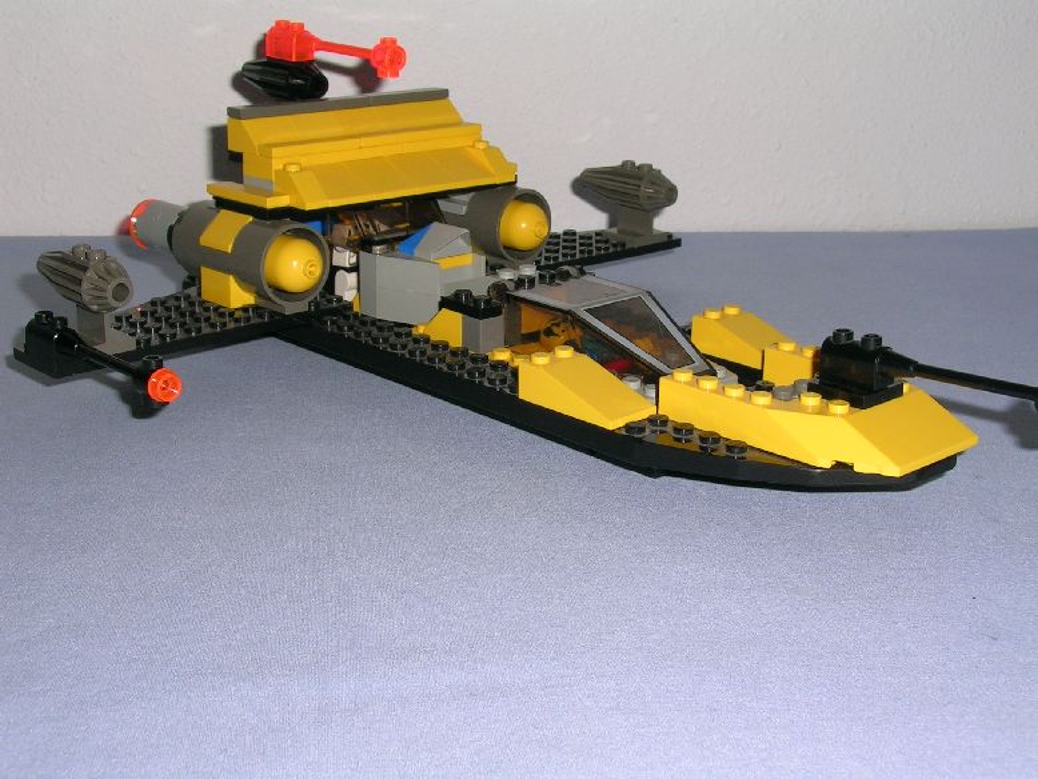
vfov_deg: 27.5
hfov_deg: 36.2
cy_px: 390
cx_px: 519
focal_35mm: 53
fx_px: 1590
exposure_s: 1/60.1
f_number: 5.5
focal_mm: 8
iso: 50
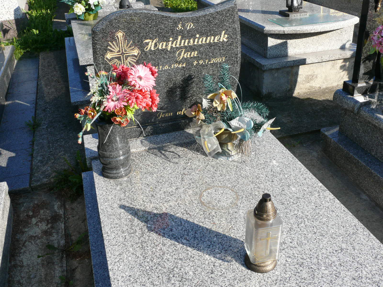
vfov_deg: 40.7
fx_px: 387
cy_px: 144
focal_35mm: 35
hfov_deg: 52.6
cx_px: 192
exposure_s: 1/250
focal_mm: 7.4
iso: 100
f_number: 5.6
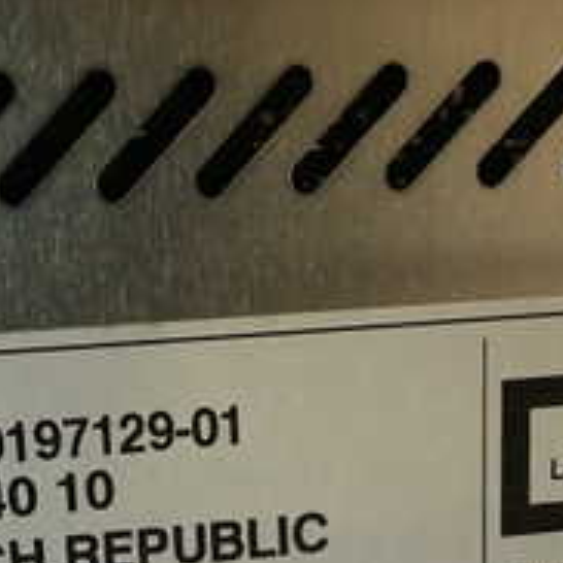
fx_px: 1711
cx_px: 266
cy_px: 637
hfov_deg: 18.7
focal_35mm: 93
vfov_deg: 17.9
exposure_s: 1/60
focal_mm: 5.79
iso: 100
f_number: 3.2
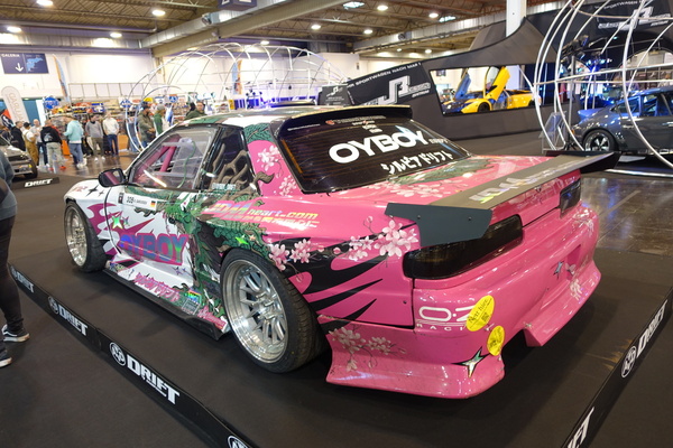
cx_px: 336
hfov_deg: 73.7
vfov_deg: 53.1
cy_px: 224
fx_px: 449
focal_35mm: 24
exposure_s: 1/30
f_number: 1.8
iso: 125
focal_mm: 8.8
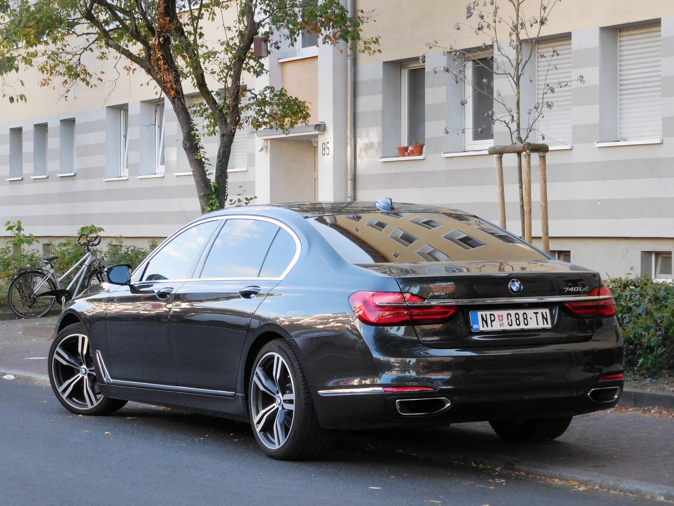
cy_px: 253
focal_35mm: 98
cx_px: 337
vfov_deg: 15.1
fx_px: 1908
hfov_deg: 20.0
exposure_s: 1/200
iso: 400
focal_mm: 17.7
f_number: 5
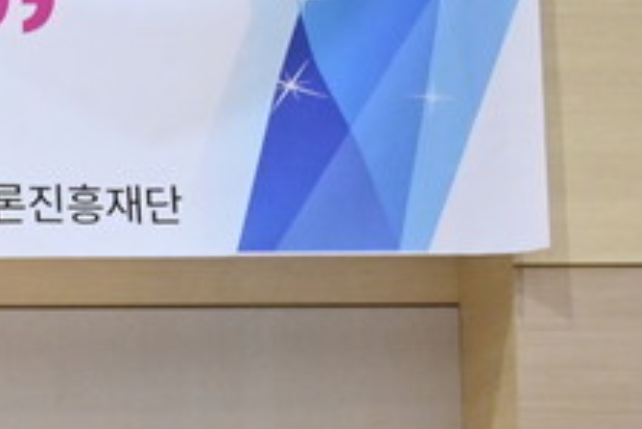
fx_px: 3890
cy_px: 1022
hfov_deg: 8.5
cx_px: -970
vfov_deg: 6.1
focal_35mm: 218
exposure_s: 1/125
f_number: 4
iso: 3200
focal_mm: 38
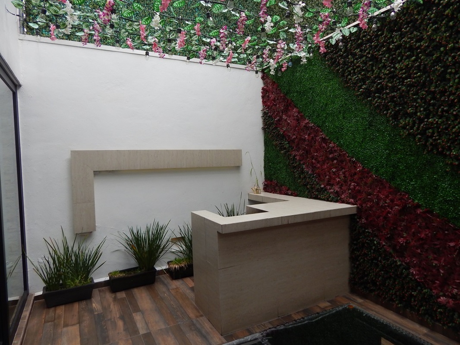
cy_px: 172
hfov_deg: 73.9
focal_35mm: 23
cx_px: 230
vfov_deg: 58.9
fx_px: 306
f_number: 3
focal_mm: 4
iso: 125
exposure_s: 1/250
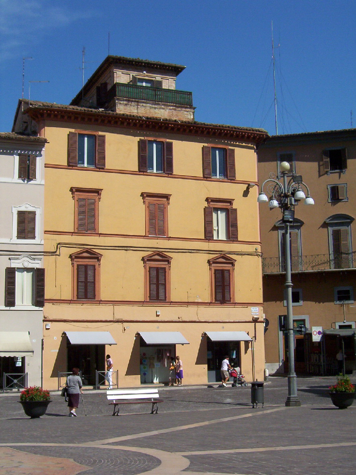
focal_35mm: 51
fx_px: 699
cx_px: 178
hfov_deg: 28.6
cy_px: 238
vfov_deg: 37.5
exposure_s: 1/1045
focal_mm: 7.88
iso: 100
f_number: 5.97
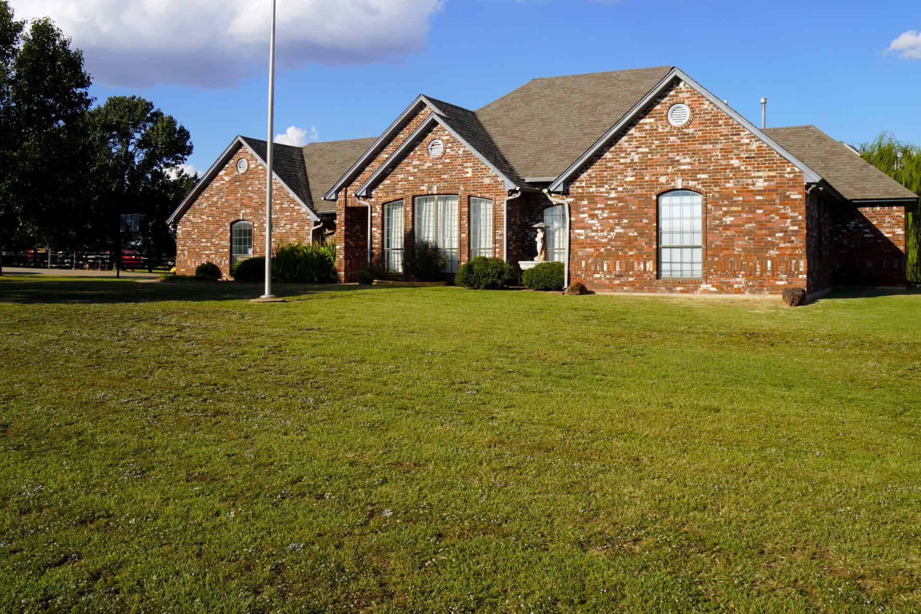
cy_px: 227
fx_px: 819
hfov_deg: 58.6
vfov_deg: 40.8
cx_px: 504
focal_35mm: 32
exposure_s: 1/200
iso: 100
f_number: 10
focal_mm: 16
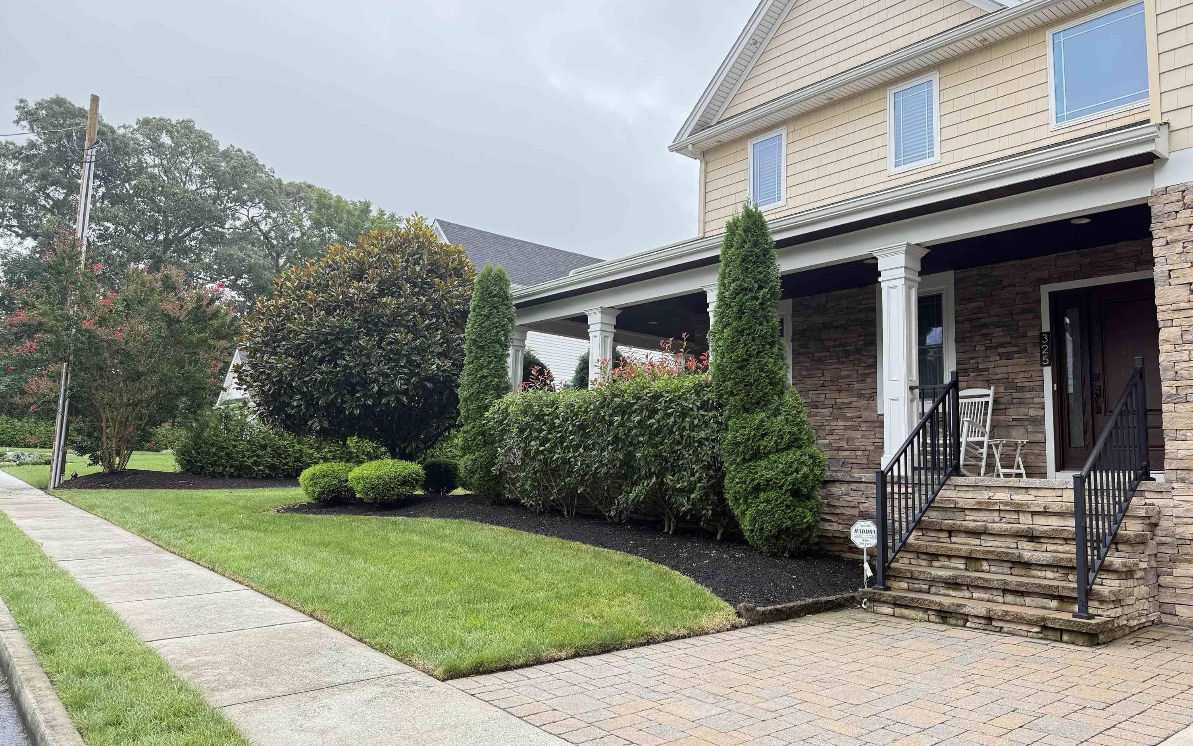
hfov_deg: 70.4
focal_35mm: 26
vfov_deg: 47.6
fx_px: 845
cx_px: 607
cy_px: 359
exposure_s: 1/567
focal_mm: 6.76
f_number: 1.78
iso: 100
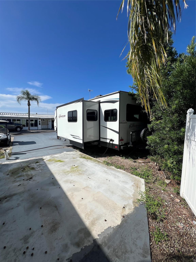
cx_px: 98
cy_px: 131
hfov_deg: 89.9
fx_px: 98
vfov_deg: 106.2
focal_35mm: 13
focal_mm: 1.57
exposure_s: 1/3040
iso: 32
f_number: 1.8
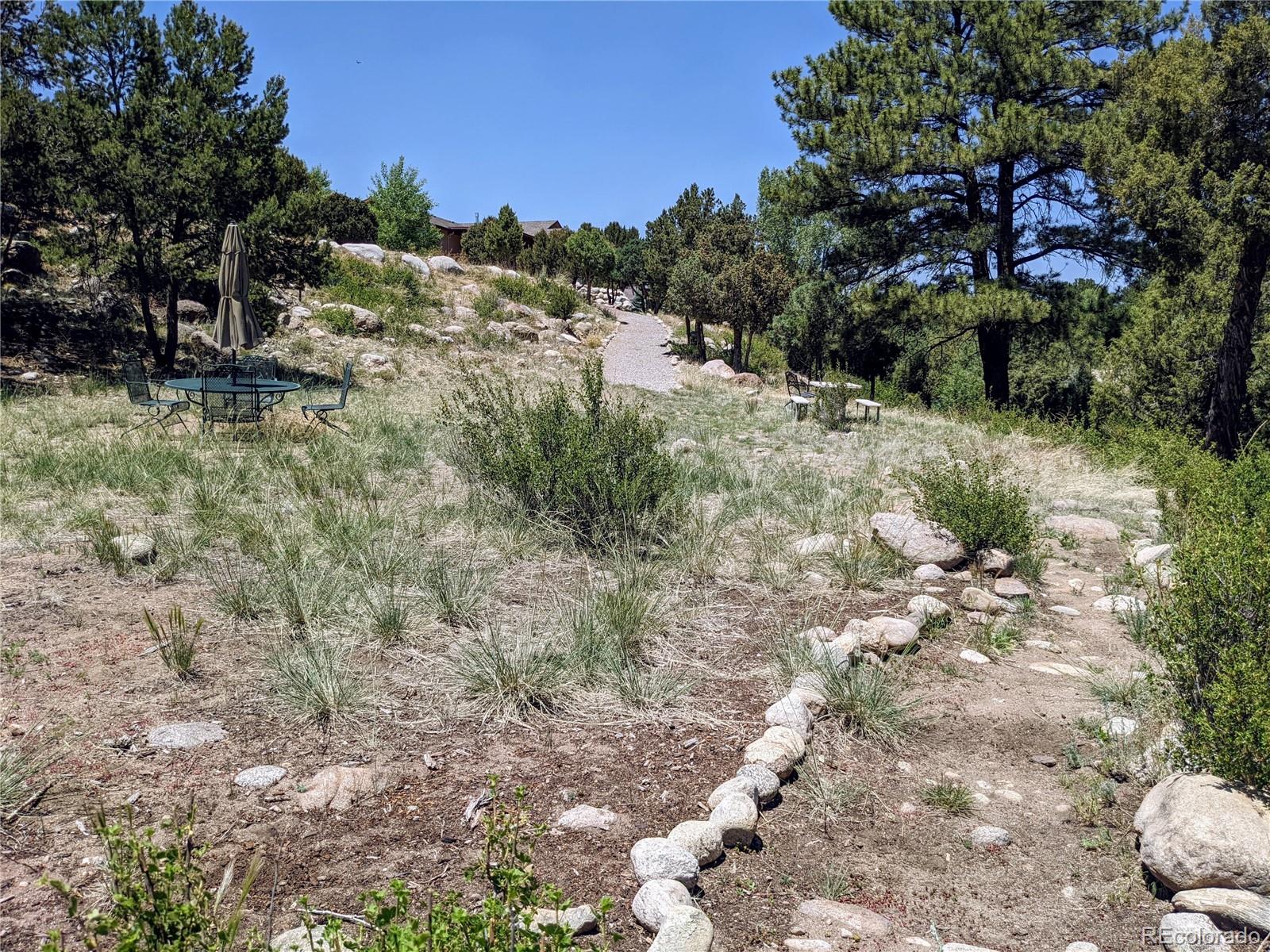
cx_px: 635
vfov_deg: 51.4
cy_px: 476
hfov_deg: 65.3
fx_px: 991
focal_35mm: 27
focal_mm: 4.38
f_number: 1.73
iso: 52
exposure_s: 1/3906
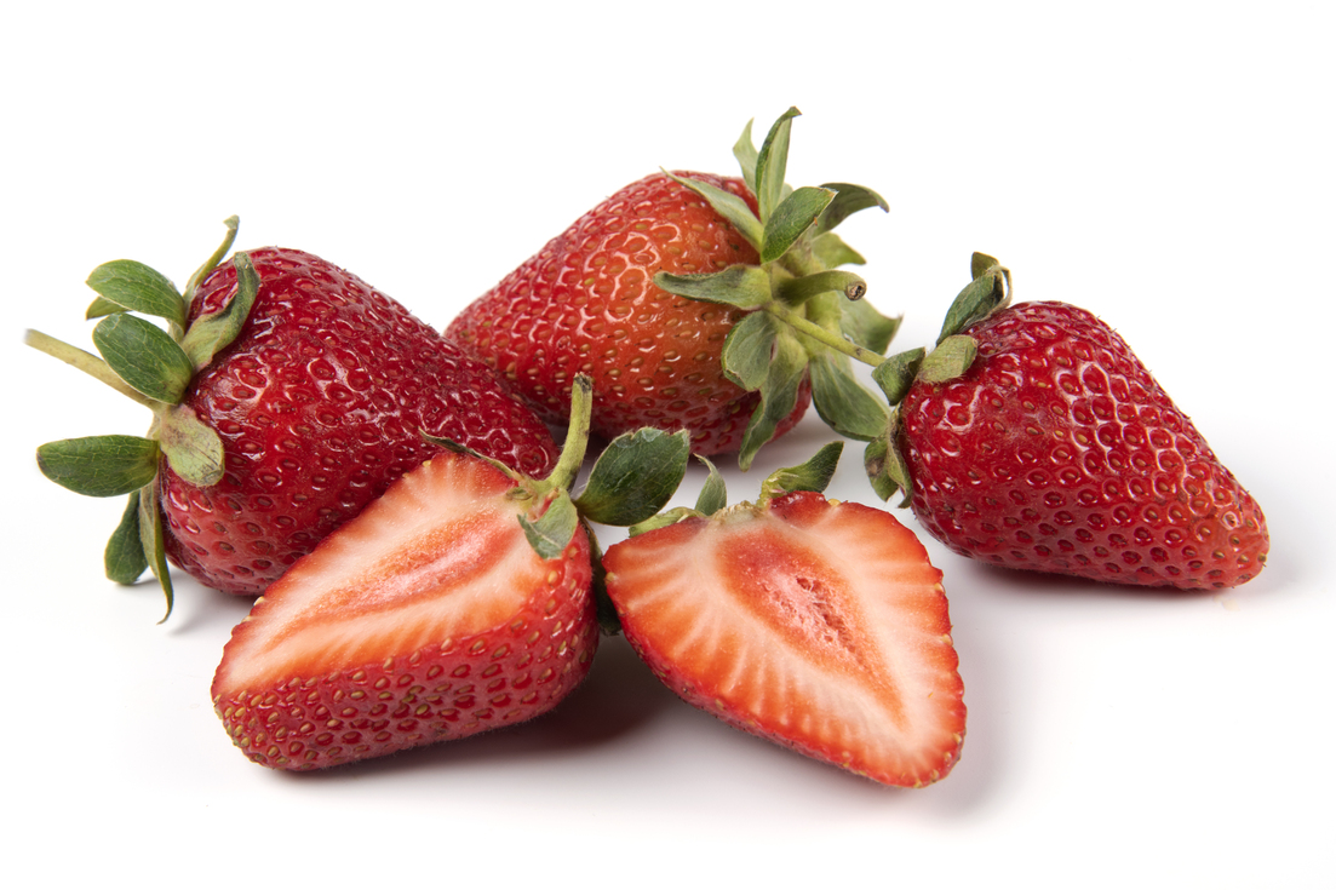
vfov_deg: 10.1
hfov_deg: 15.1
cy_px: 443
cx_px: 660
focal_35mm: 136
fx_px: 5046
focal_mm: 120
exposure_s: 1/50
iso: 320
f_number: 16
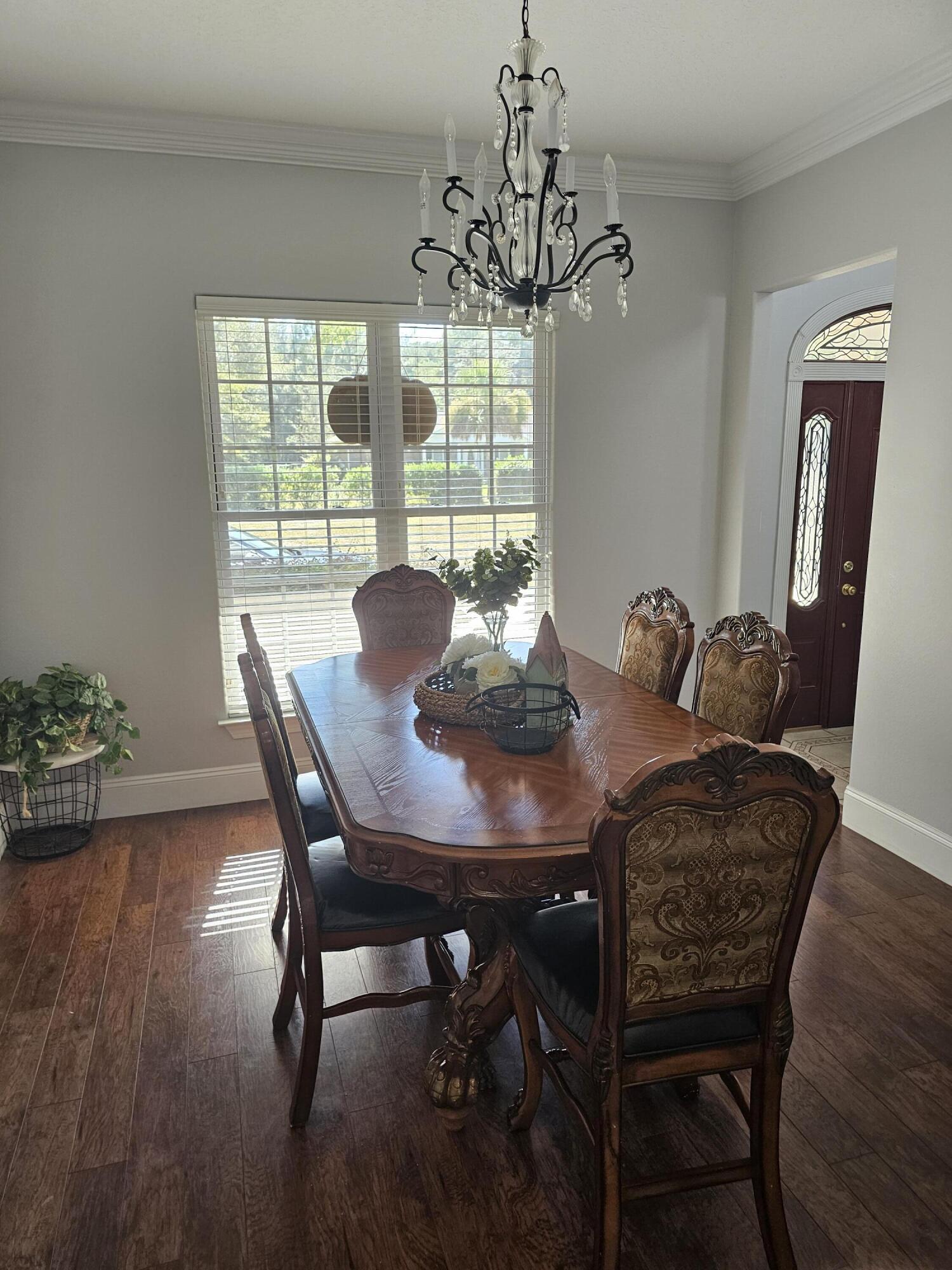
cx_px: 476
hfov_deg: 58.9
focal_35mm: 23
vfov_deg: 73.9
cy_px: 635
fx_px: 843
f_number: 1.7
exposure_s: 1/120
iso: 125
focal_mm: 6.3
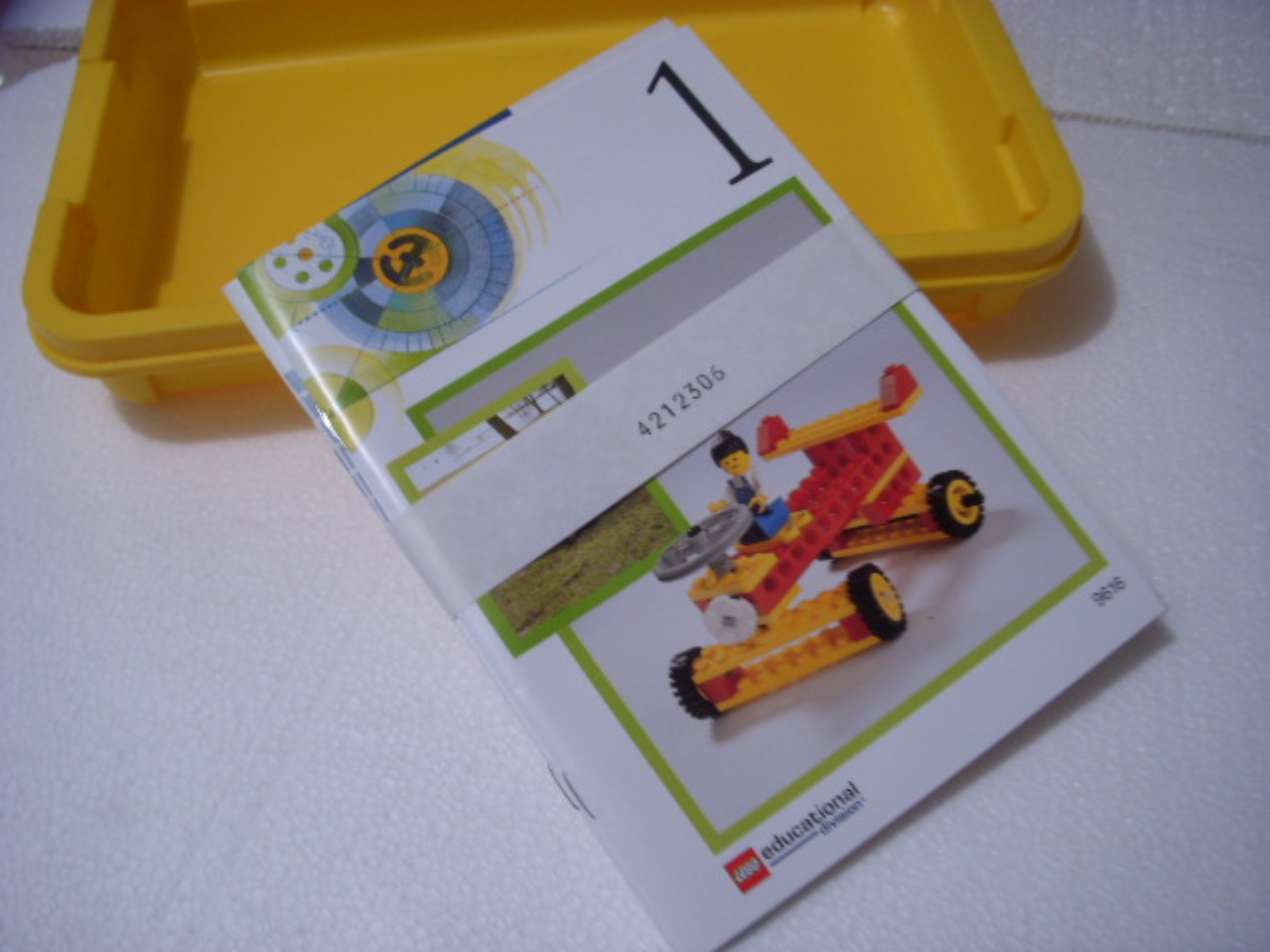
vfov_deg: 37.7
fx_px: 1394
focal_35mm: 38
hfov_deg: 49.0
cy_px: 476
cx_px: 635
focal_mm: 6.3
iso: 100
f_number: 3.3
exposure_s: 1/3
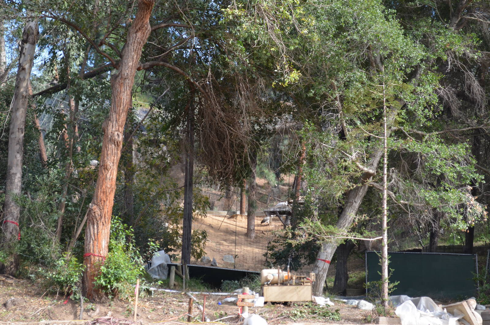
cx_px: 245
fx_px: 1121
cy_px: 162
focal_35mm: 82
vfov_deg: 16.5
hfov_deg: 24.7
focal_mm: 55
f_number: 6.3
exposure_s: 1/160
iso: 200
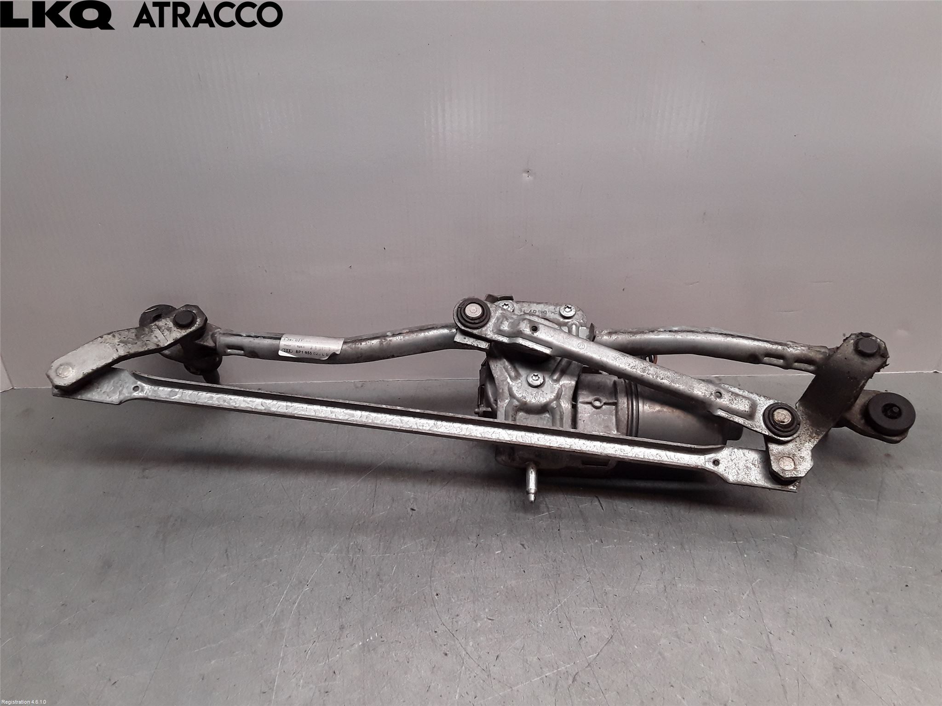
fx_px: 762
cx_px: 471
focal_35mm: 28
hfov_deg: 63.4
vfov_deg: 49.7
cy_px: 353
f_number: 1.9
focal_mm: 2.91
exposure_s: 1/174
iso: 100
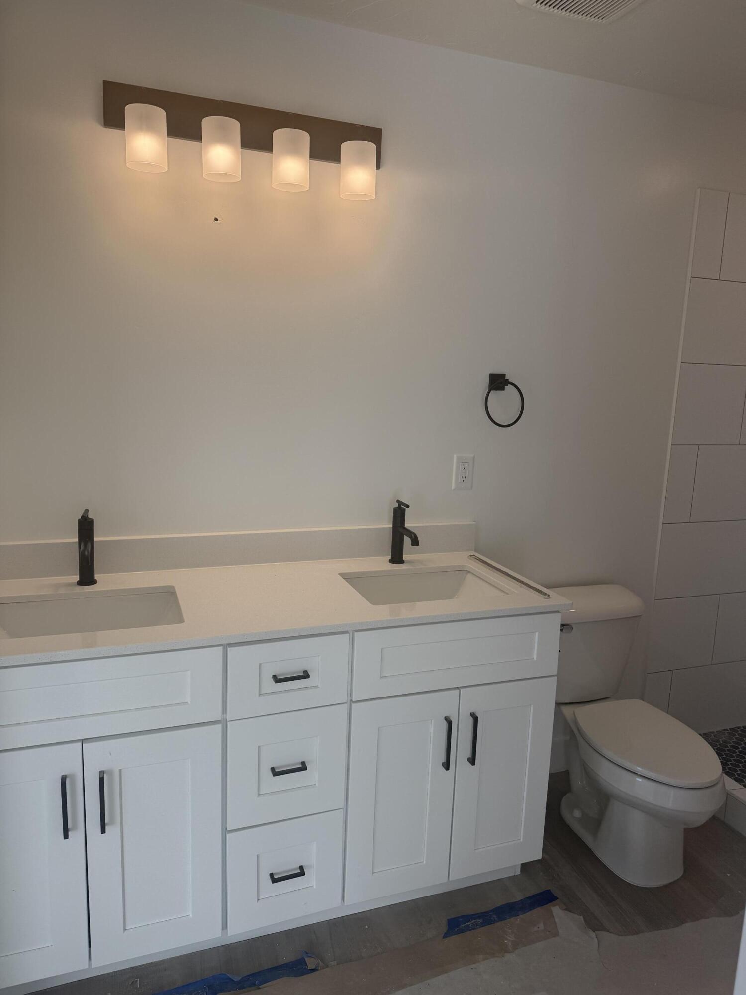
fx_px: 690
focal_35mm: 24
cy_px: 498
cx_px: 373
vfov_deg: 71.6
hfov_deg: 56.8
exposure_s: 1/909
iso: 100
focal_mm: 6.76
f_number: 1.78
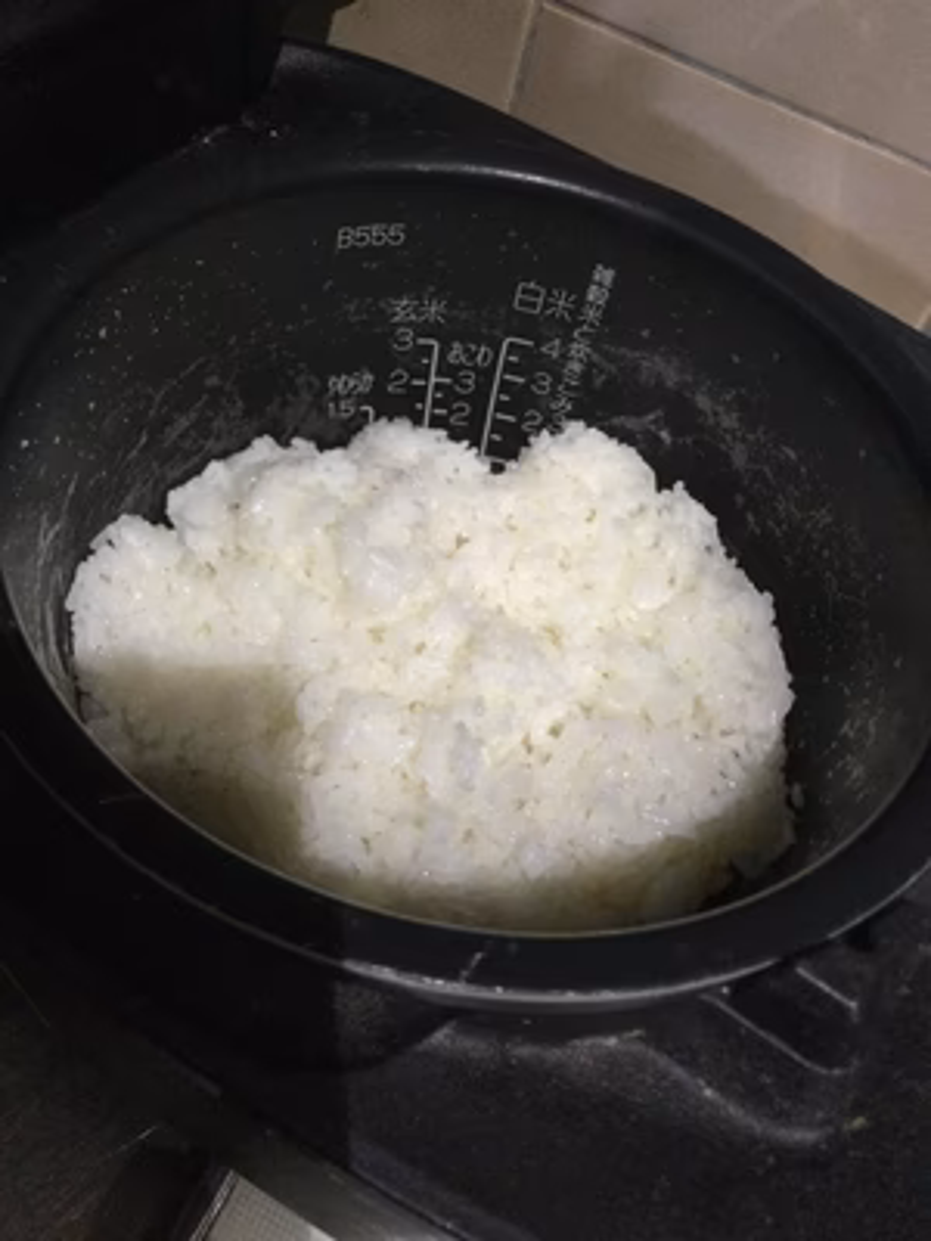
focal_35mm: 31
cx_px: 466
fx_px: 1112
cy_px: 620
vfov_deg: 58.4
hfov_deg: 45.4
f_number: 2.4
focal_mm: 3.3
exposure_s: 1/17
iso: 200
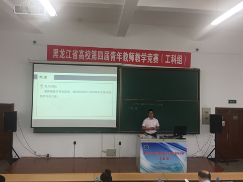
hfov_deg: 59.9
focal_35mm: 30
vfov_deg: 46.9
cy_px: 92
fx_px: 211
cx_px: 120
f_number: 2.2
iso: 50
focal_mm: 4.15
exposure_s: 1/33
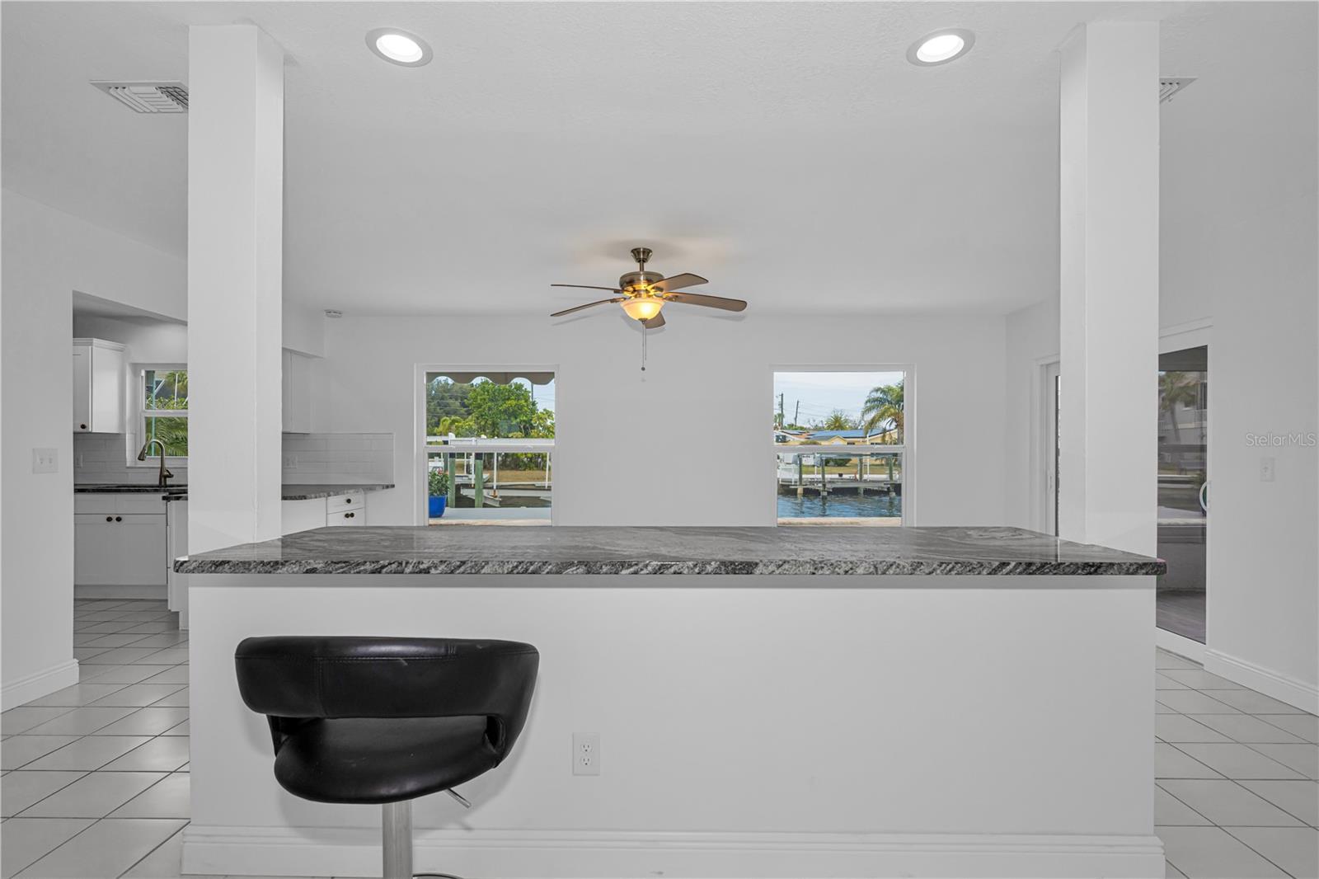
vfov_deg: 68.9
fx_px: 641
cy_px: 440
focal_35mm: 18
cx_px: 660
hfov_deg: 91.6
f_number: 8
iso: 160
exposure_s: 1/160
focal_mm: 17.5
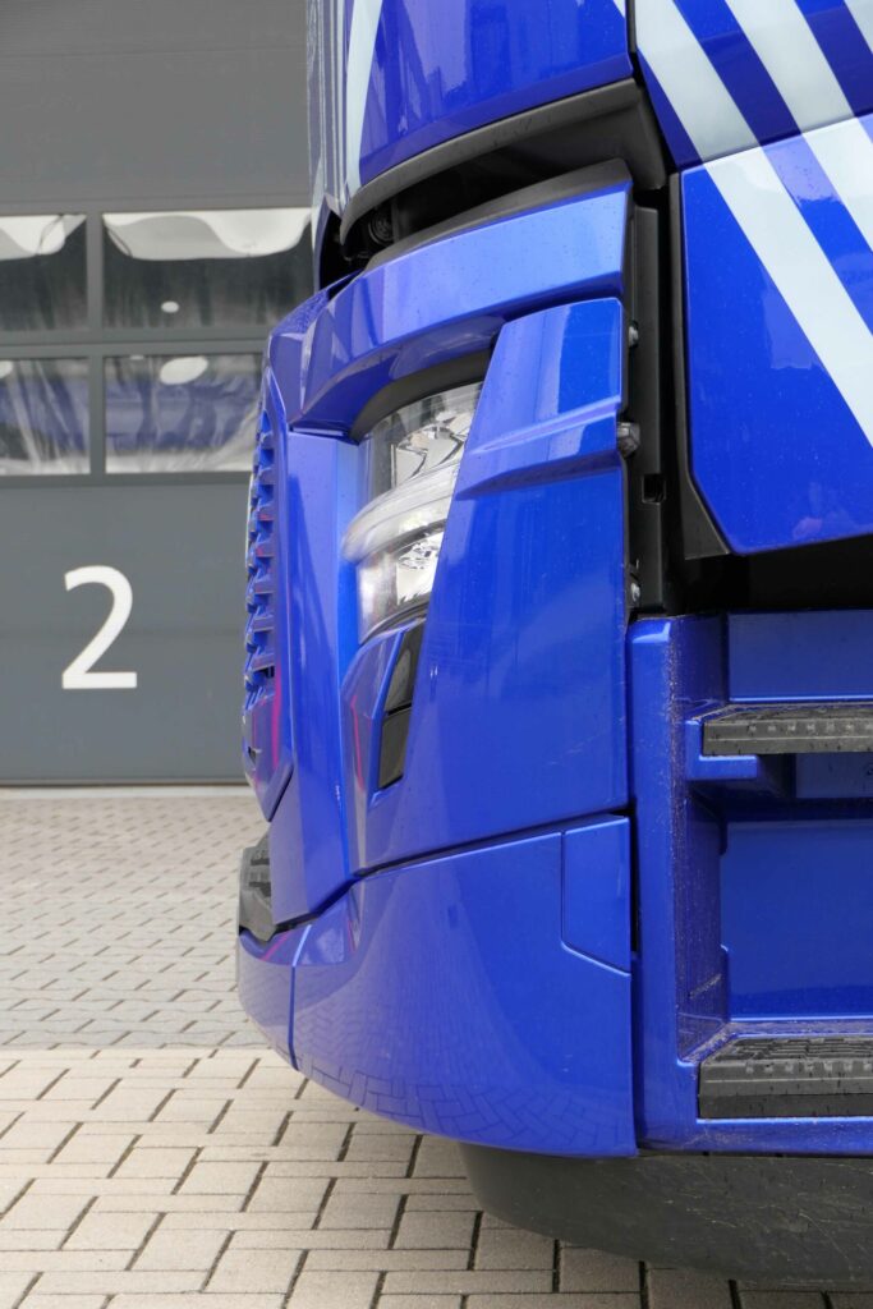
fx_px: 2872
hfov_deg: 17.3
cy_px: 654
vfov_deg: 25.7
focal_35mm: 79
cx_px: 436
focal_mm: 28.9
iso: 125
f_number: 4
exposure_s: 1/80
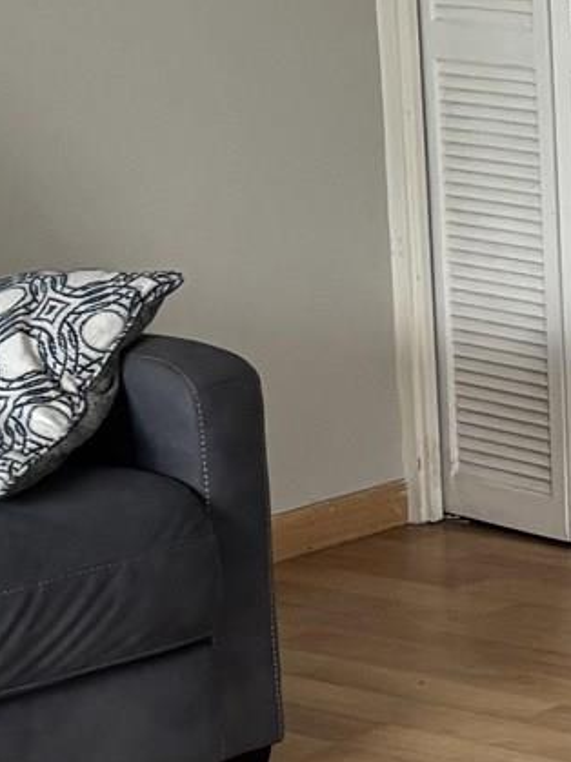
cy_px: 229
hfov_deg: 9.6
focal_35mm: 143
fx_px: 3147
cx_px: 1202
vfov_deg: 13.8
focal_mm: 5.96
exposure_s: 1/60
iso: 160
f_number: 1.6
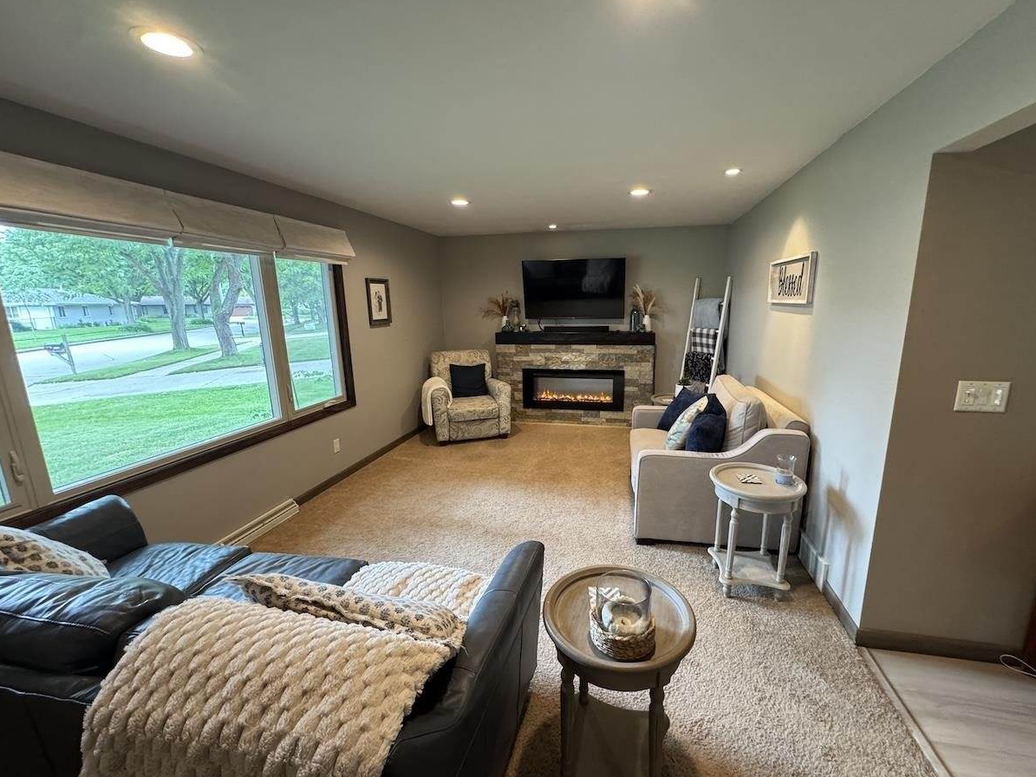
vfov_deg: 81.7
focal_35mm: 15
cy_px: 398
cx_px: 544
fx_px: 449
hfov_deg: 98.1
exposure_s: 1/60
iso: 320
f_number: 2.2
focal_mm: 2.22
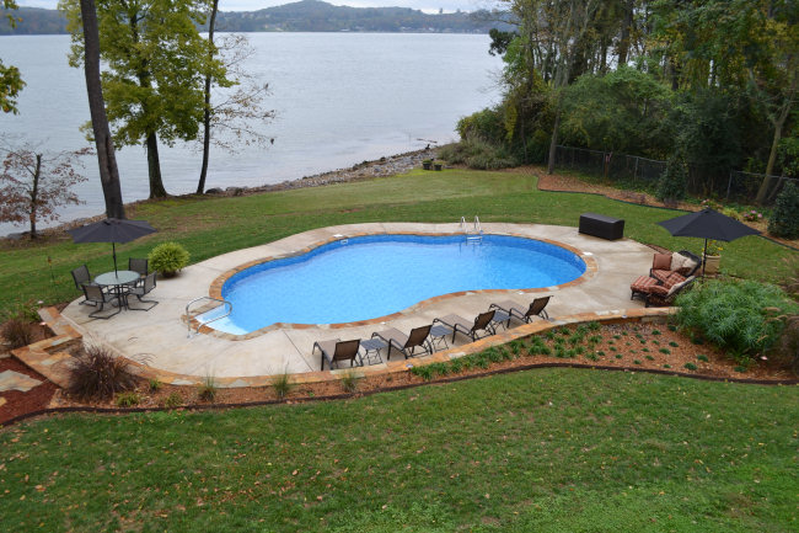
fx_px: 666
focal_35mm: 30
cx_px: 400
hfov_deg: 61.9
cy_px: 266
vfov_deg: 43.6
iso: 100
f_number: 6.3
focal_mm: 20
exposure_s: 1/160
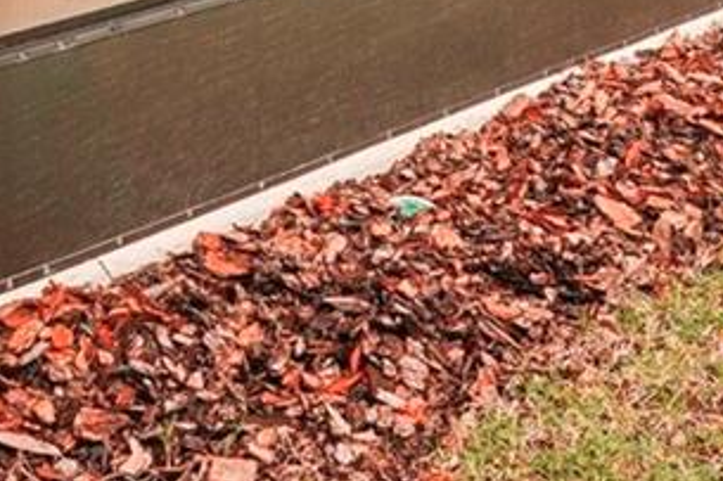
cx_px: 377
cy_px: -550
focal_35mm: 84
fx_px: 1686
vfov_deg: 13.4
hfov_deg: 24.2
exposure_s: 1/250
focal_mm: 16
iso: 400
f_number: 8
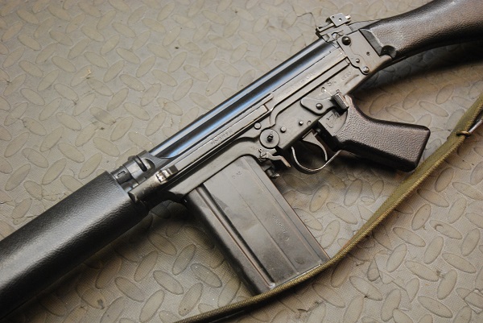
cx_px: 242
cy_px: 162
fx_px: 685
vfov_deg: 26.5
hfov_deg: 38.9
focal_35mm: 51
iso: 1250
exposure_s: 1/30
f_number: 4.2
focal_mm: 34
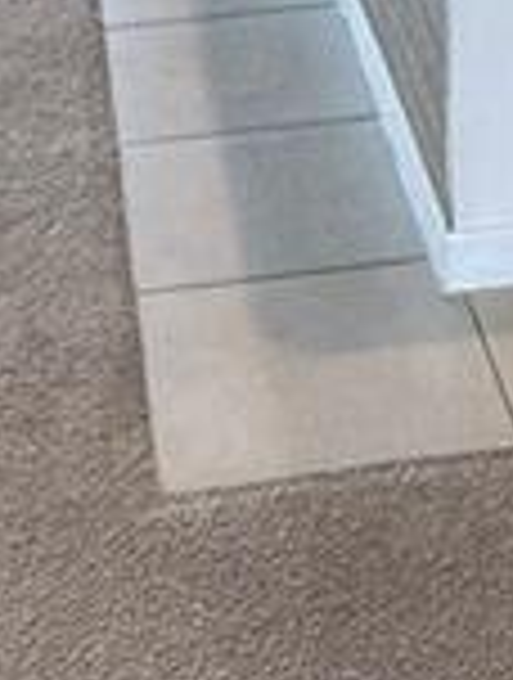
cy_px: -594
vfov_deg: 15.0
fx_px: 2184
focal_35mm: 111
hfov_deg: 13.3
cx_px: 472
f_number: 2.2
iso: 100
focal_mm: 2.22
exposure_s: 1/120
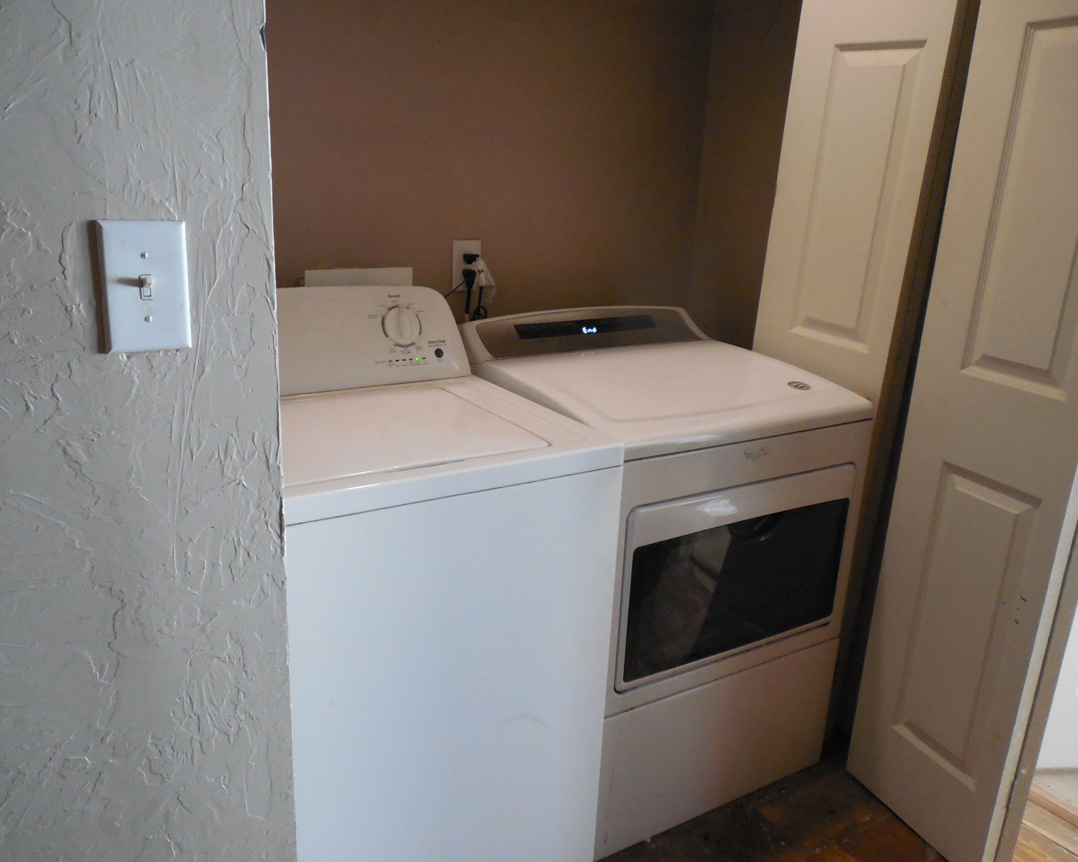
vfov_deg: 53.2
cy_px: 441
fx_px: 861
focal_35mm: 27
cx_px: 505
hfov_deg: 64.0
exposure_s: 1/20
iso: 800
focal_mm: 4.5
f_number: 3.3
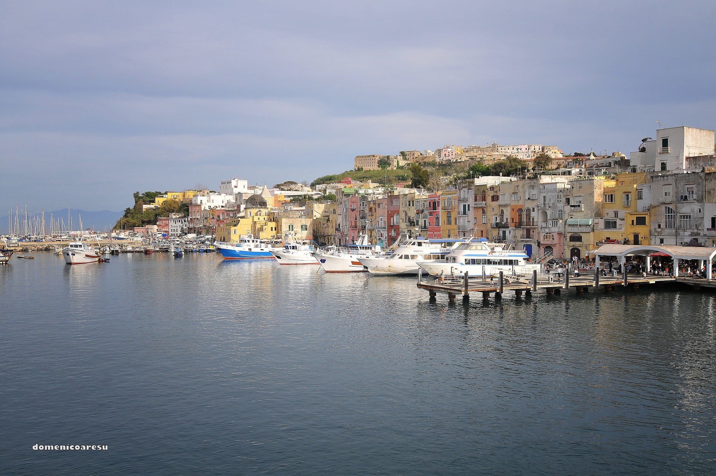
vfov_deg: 36.8
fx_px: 715
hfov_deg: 53.2
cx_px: 358
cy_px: 238
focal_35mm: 36
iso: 200
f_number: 9
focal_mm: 24
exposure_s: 1/320
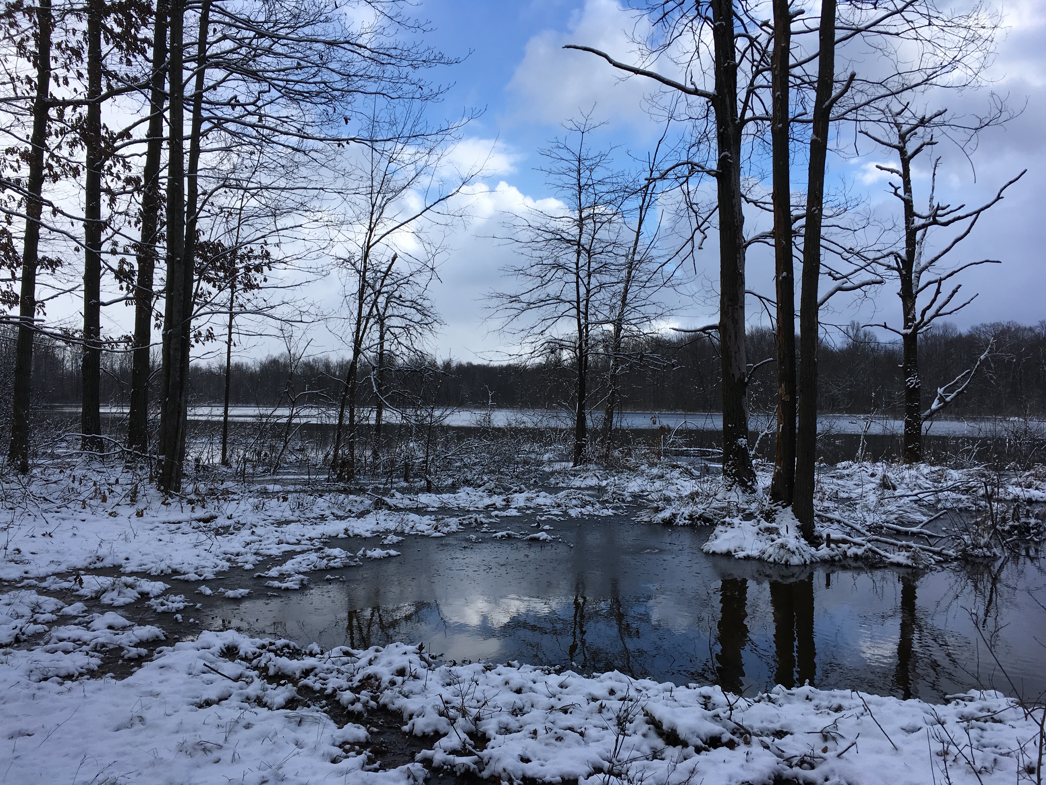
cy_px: 392
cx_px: 523
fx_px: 876
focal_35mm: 29
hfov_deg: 61.7
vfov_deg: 48.2
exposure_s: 1/1131
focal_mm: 4.15
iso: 25
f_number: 2.2
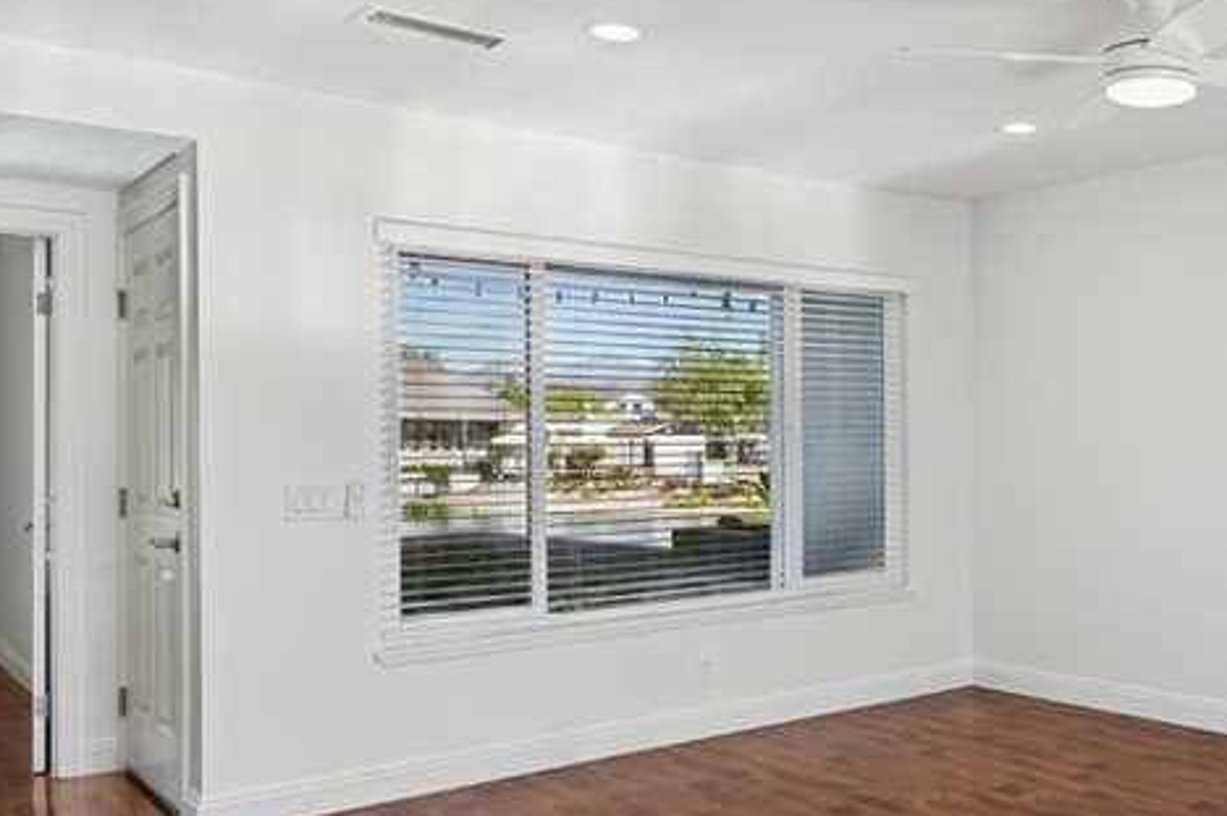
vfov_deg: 37.8
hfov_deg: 50.1
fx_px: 1192
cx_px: 1036
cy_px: 434
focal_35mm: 35
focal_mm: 16
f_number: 9
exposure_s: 1/25
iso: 100
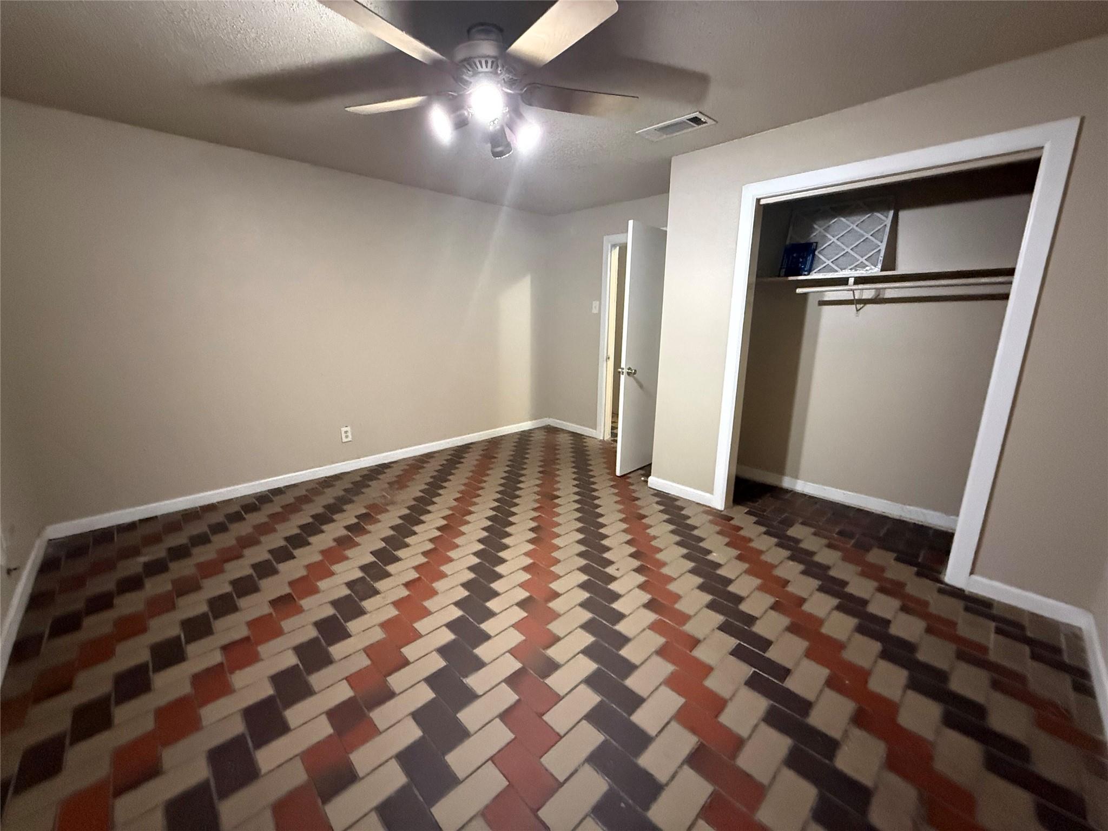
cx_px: 554
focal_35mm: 14
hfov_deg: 102.1
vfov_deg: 85.7
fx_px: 448
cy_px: 416
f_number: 2.2
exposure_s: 1/60
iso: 1250
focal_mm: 2.22
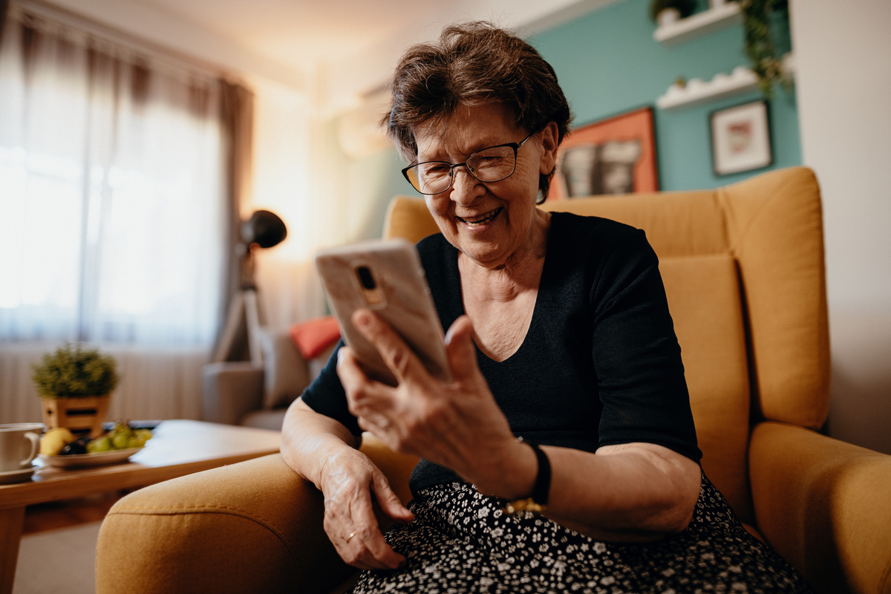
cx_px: 446
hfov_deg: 73.7
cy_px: 297
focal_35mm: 24
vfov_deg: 53.1
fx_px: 594
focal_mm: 24
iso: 320
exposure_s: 1/100
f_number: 1.8
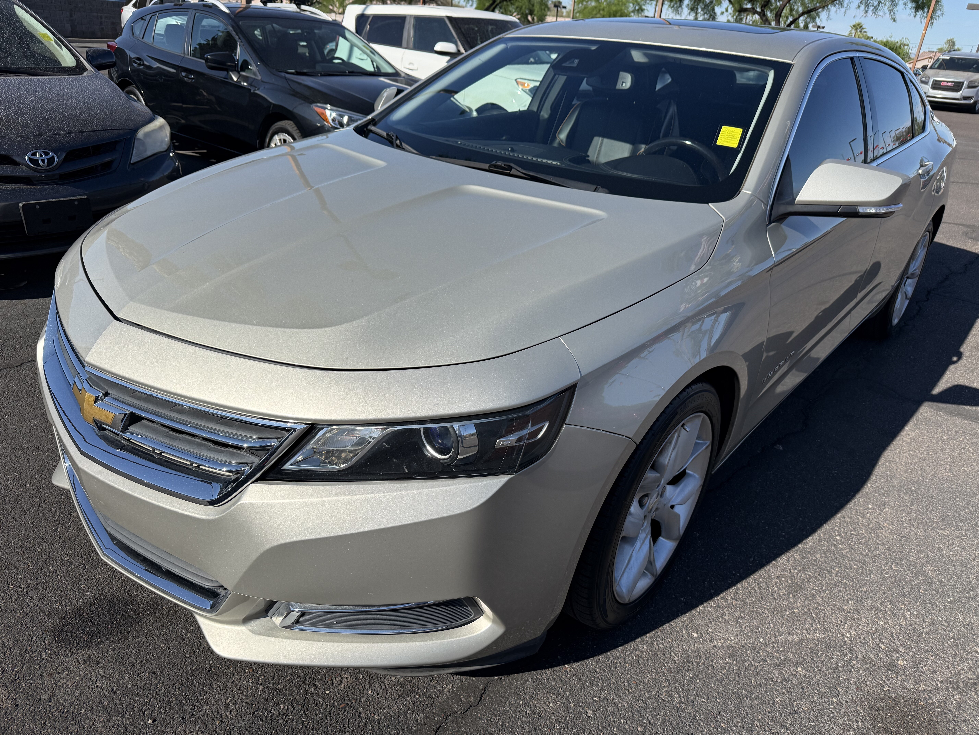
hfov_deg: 71.6
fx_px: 679
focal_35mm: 24
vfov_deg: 56.8
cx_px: 490
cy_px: 368
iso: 125
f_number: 1.78
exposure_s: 1/6711
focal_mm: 6.76
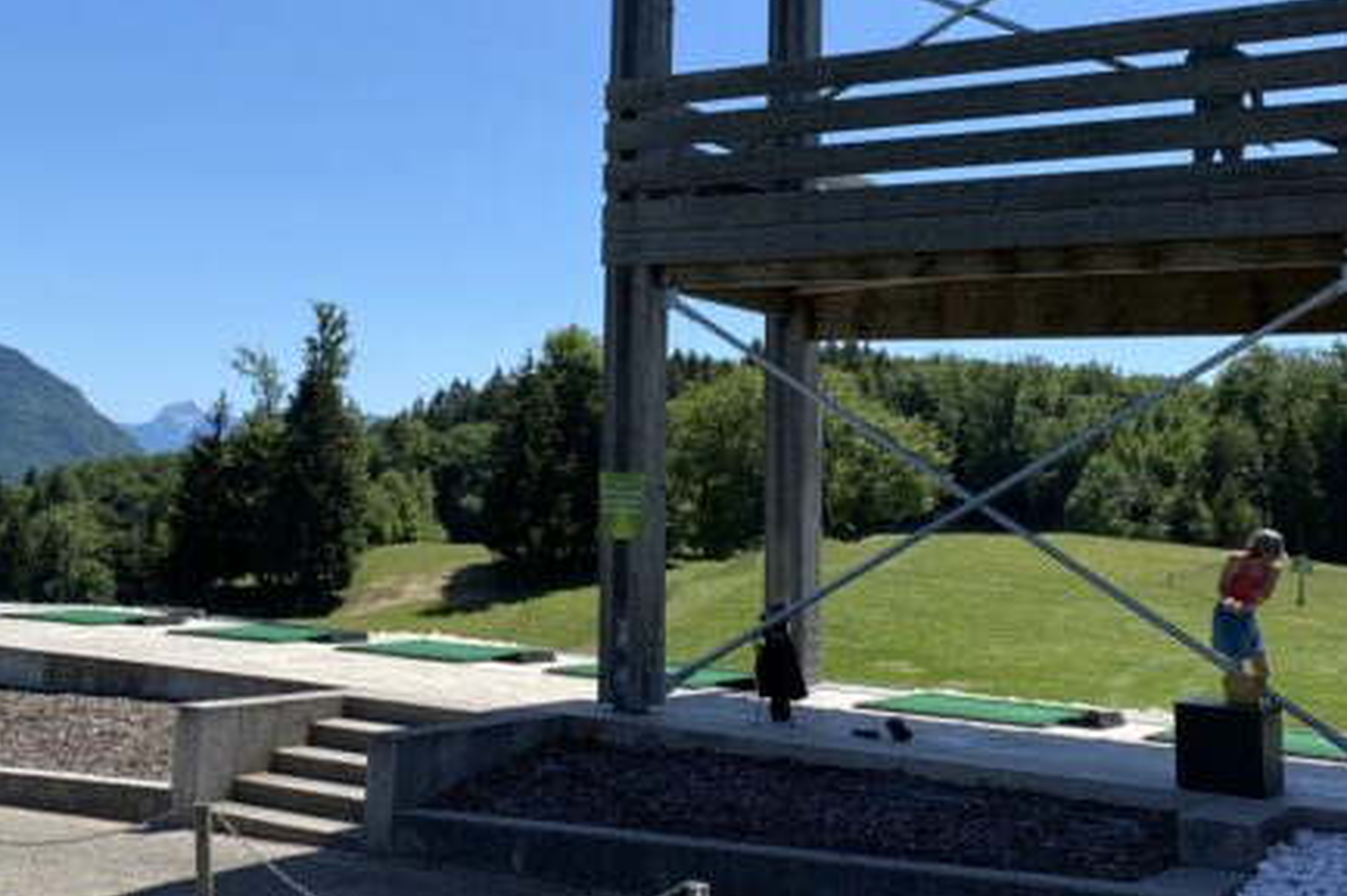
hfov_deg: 40.7
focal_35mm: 48
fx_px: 1795
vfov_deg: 27.5
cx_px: 467
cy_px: 174
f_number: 1.8
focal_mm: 4.25
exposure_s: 1/2817
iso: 32
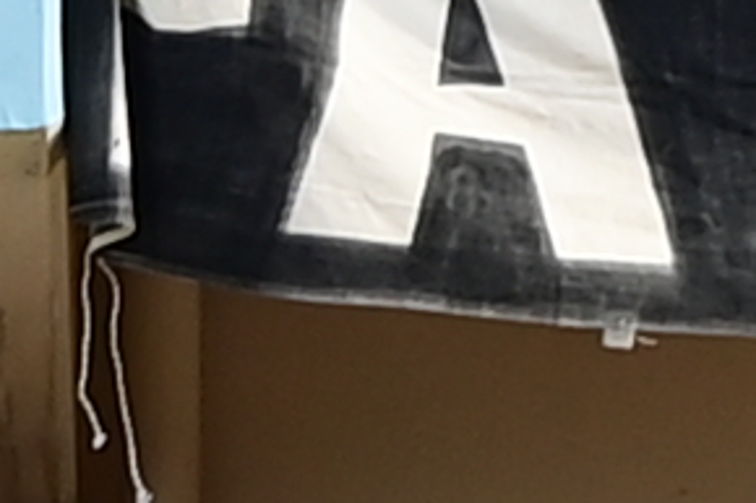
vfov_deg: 1.4
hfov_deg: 2.1
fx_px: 20840
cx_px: 1674
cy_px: -500
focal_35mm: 993
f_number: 3.5
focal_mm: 200
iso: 200
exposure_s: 1/800
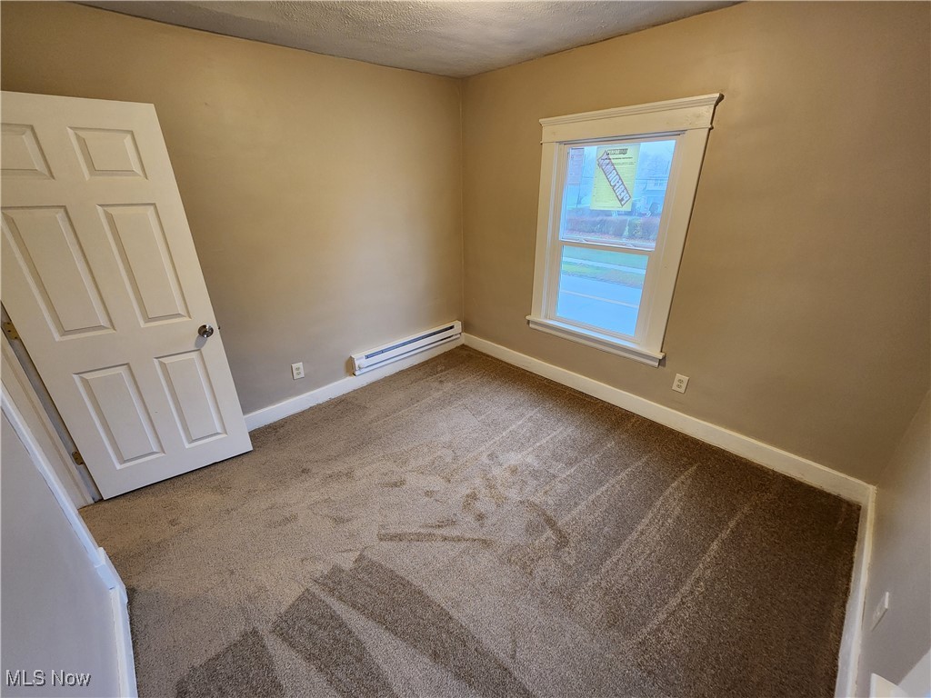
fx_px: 350
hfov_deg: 106.2
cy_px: 349
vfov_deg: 89.9
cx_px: 466
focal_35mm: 13
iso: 320
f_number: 2.2
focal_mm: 2.2
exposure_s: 1/60
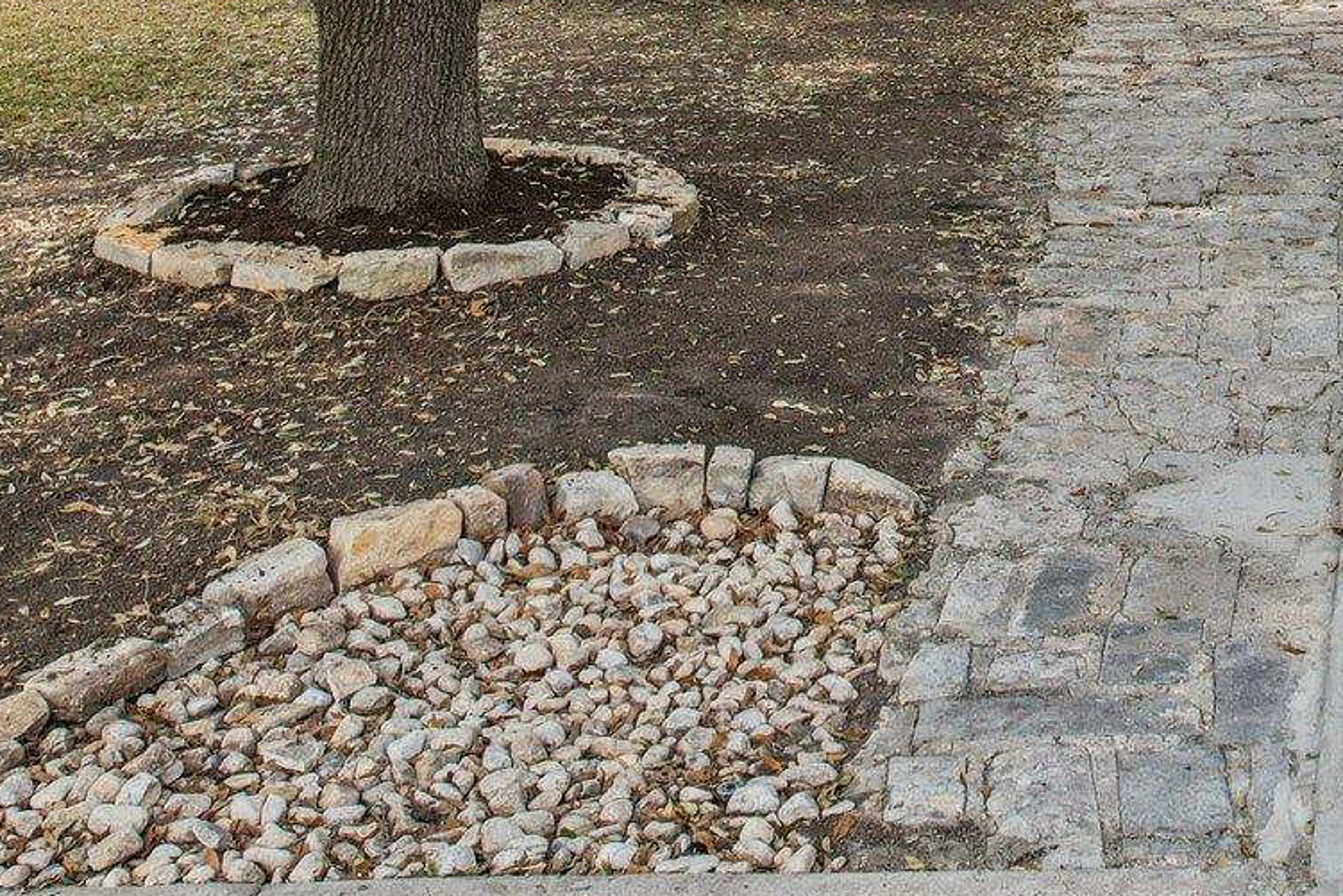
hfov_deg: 31.7
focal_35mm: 60
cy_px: -180
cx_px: 1221
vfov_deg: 21.1
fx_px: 2239
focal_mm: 8.4
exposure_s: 1/800
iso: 100
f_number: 2.8
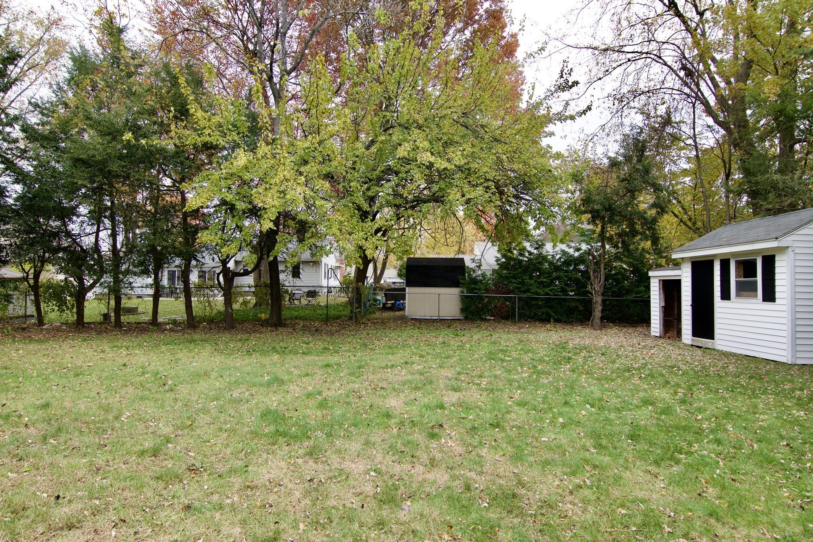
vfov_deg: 59.5
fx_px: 474
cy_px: 271
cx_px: 406
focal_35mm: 21
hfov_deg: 81.2
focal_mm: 14
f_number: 7.1
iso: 320
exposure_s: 1/200
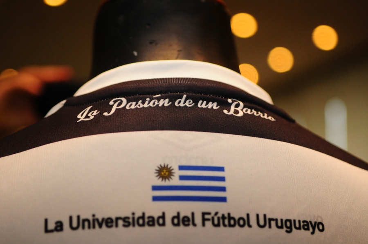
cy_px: 122
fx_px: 674
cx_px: 184
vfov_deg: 20.6
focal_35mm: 66
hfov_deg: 30.5
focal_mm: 44
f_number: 2.8
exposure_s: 1/125
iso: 800
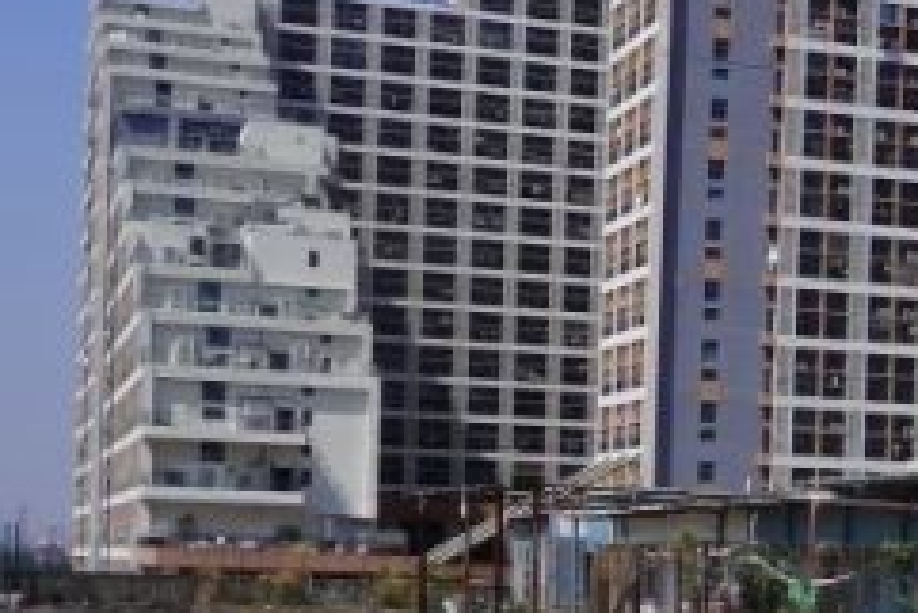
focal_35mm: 102
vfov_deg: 13.2
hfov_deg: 16.4
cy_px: 657
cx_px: 1703
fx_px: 2602
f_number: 10
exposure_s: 1/250
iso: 100
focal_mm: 16
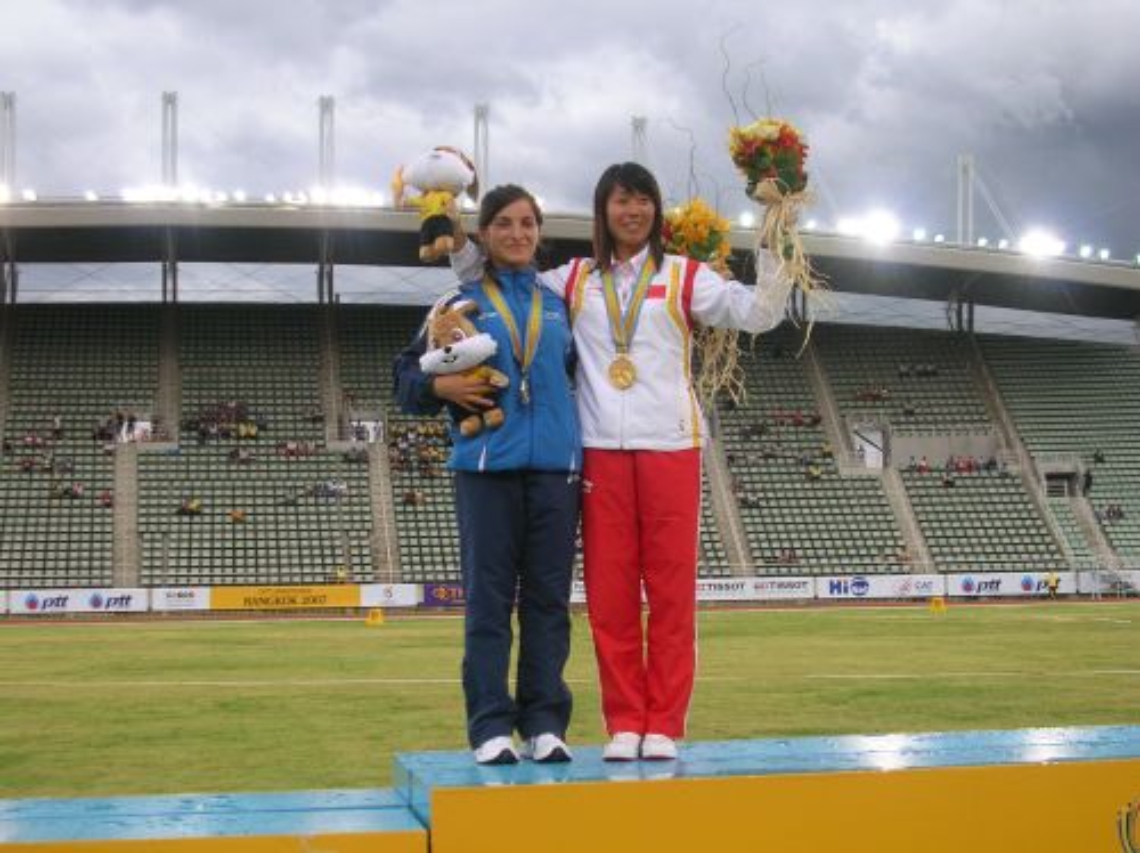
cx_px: 570
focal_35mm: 54
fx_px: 1777
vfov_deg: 27.0
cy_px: 426
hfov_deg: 35.6
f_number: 3.4
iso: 50
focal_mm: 9.1
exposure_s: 1/70.4
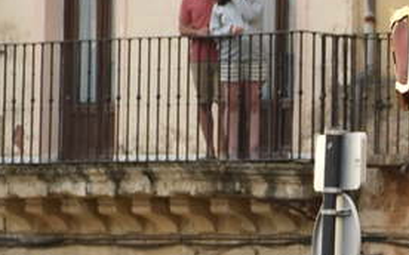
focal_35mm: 413
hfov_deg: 5.0
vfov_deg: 3.2
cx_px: 668
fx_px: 4600
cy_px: 457
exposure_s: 1/80
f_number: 5
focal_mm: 62
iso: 400
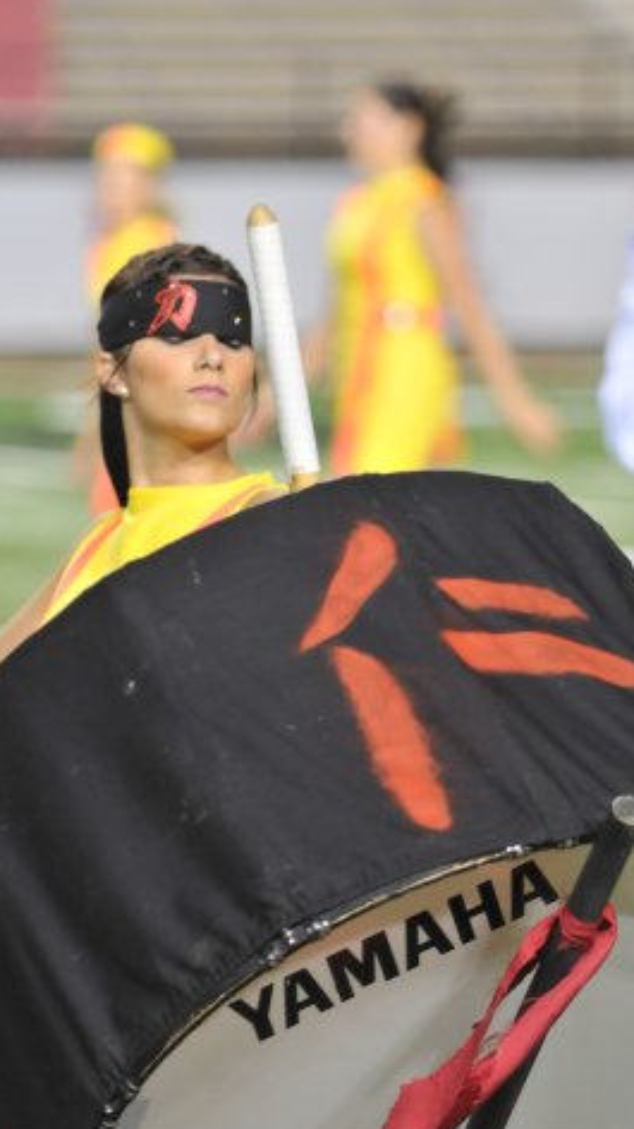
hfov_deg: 4.5
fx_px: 8071
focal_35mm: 270
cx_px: 240
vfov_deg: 8.0
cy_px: 541
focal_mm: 135
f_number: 2.8
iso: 800
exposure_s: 1/200
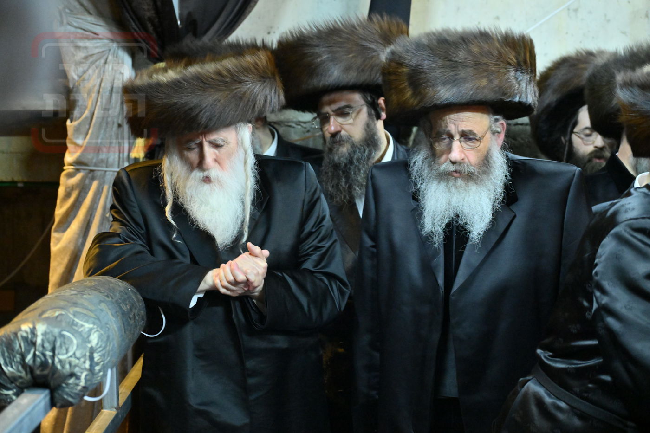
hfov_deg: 28.8
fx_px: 1264
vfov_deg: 19.5
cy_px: 216
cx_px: 325
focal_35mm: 70
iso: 6400
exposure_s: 1/125
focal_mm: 70
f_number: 4
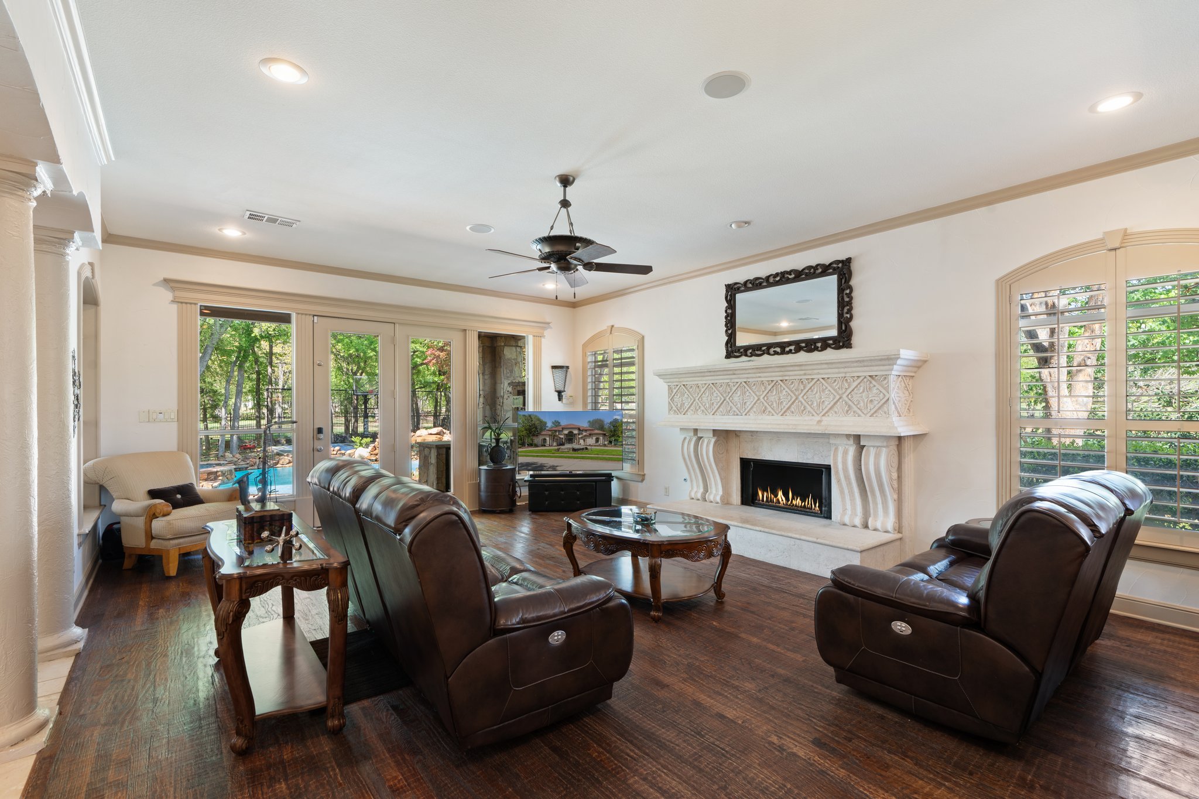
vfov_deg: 73.7
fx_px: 533
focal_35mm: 16
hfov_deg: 96.7
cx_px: 600
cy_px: 400
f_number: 9
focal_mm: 16
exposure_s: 2.5
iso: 200
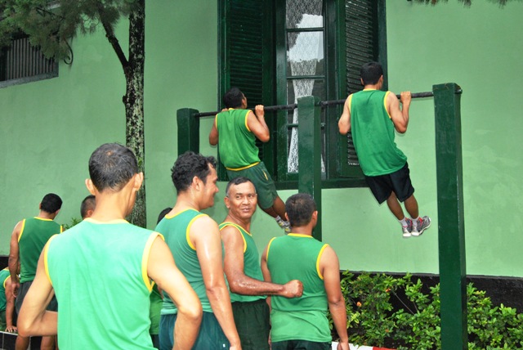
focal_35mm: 42
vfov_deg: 32.0
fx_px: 611
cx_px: 262
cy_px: 175
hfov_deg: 46.4
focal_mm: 28
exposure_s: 1/200
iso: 800
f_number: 9
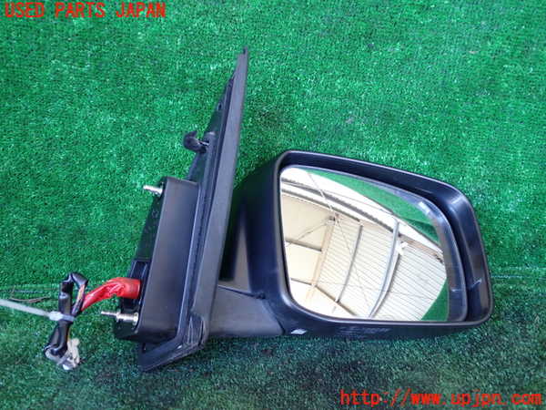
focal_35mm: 30
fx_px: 473
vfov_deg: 46.8
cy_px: 205
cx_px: 273
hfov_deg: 60.0
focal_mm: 5.4
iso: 200
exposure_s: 1/40
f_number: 2.3
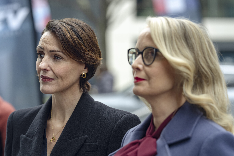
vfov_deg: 10.2
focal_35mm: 135
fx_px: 877
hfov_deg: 15.2
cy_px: 78
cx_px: 117
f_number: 4
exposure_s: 1/800
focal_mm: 135
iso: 1250
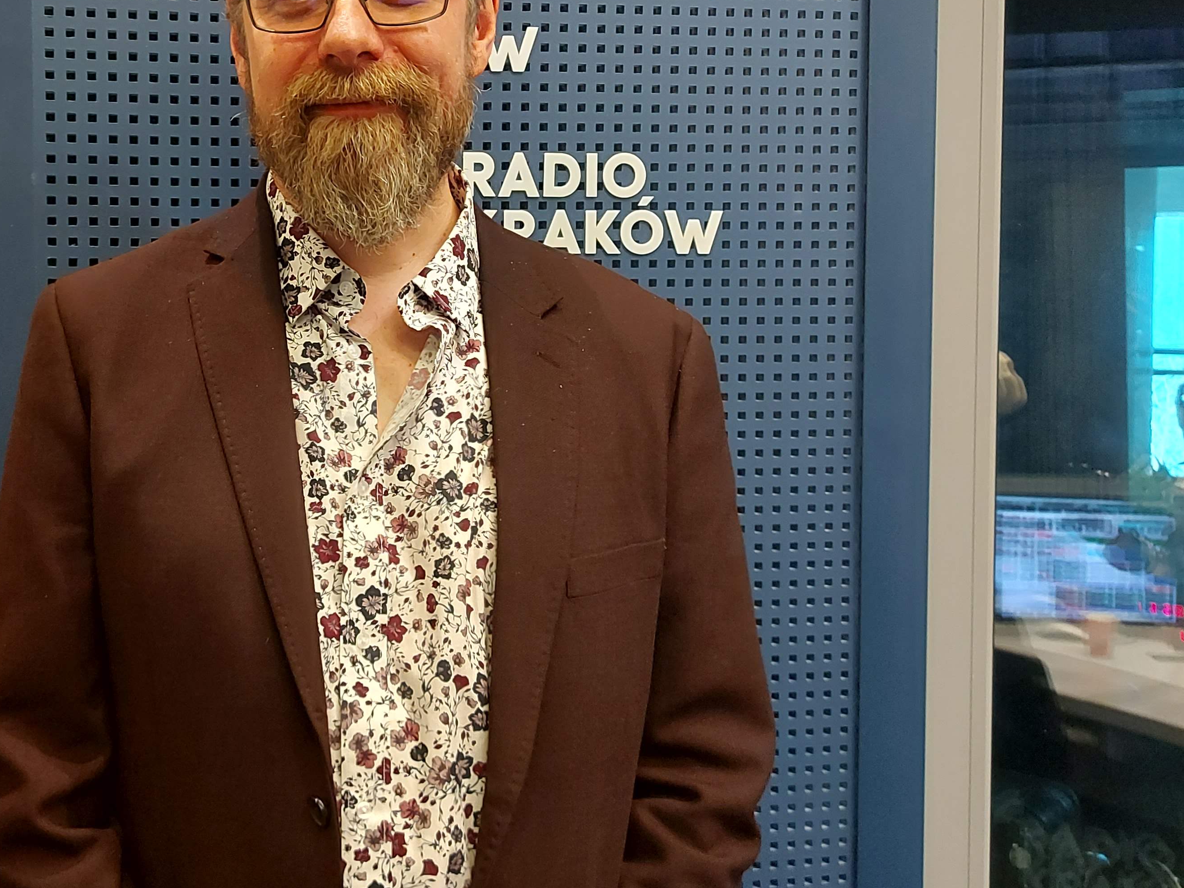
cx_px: 292
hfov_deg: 43.3
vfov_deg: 34.2
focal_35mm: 42
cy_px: 341
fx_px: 1437
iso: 320
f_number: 1.8
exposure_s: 1/33
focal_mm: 5.23
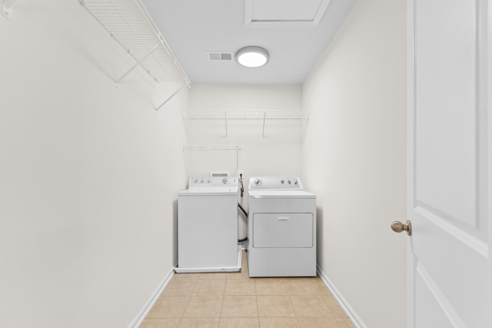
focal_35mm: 15
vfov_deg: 77.3
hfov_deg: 100.4
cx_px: 246
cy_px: 164
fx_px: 205
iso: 100
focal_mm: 10
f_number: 4.5
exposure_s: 1/4
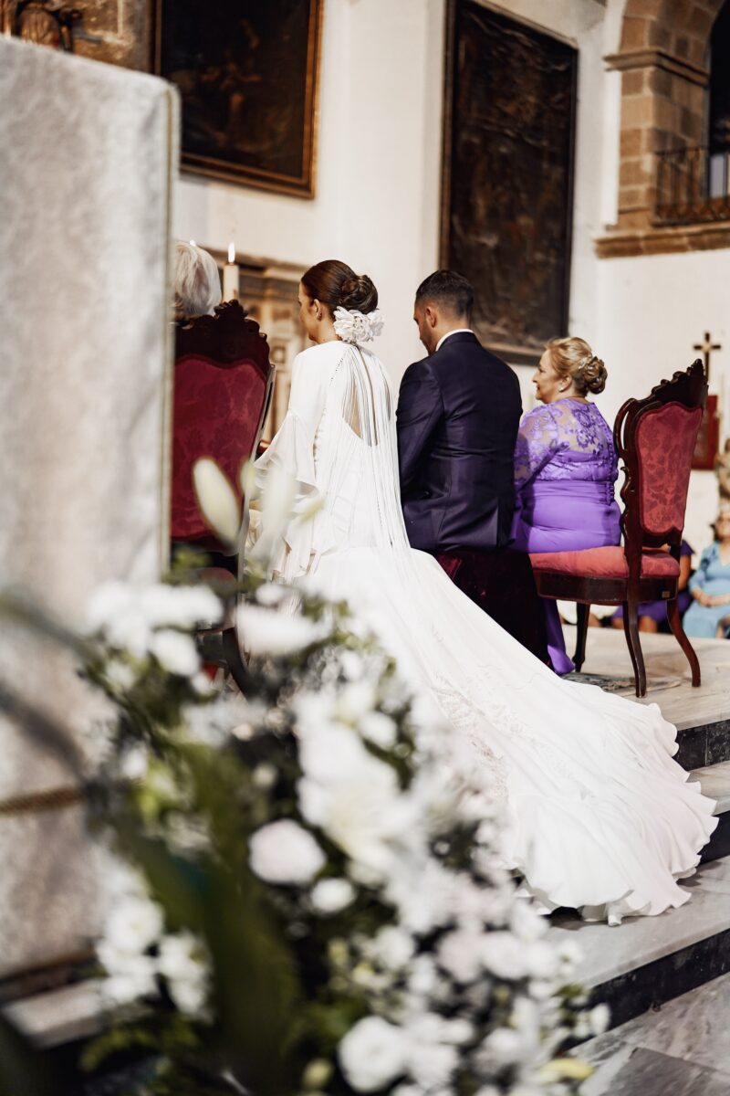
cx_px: 365
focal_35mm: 50
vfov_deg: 39.6
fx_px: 1521
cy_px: 548
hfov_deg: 27.0
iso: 400
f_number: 1.4
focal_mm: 50
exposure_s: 1/160
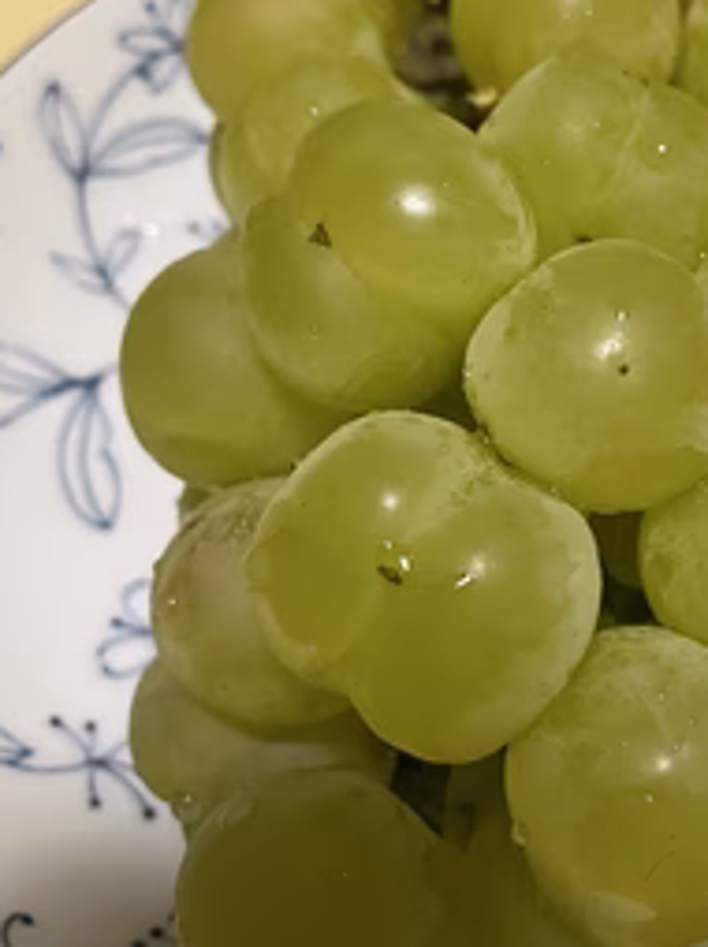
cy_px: 384
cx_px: 548
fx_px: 1120
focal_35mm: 41
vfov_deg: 45.6
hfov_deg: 34.2
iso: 500
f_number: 1.6
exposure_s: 1/60
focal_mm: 4.2
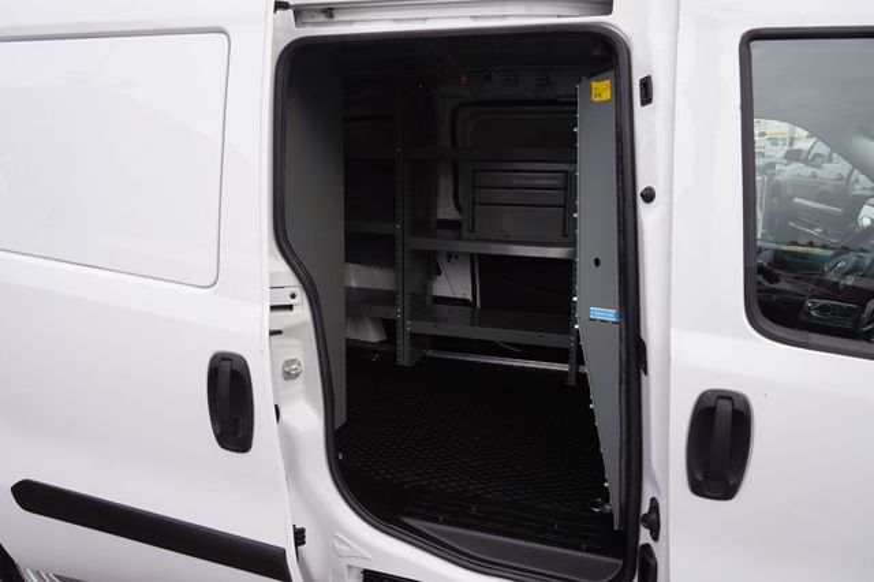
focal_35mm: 24
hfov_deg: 73.8
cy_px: 291
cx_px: 437
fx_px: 582
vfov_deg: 53.1
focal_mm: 16
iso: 100
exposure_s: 1/80
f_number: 8
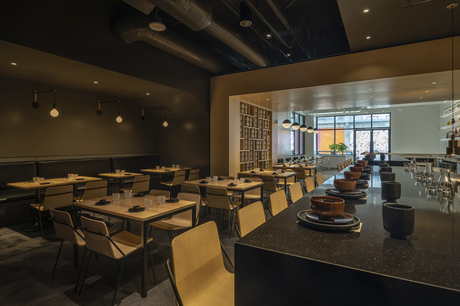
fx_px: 243
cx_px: 230
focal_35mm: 19
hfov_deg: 86.9
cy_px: 153
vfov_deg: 64.5
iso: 64
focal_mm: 19
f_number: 9
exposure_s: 2.5
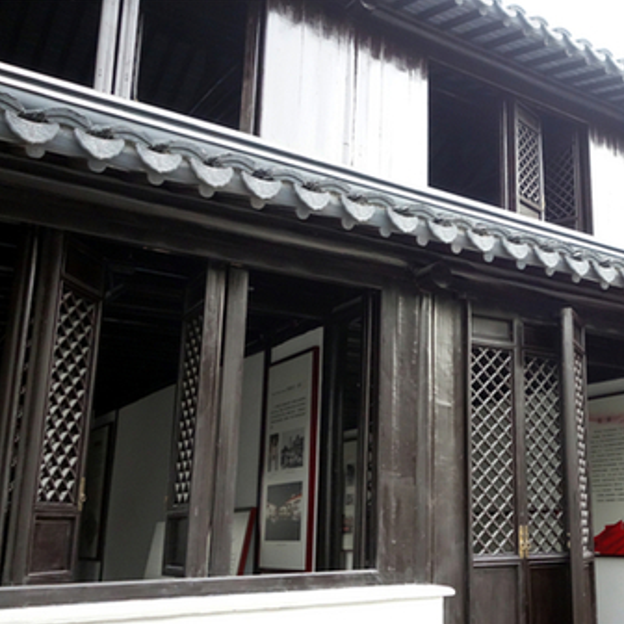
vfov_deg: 46.0
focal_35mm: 36
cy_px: 311
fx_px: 734
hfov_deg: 44.6
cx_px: 463
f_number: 3.5
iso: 1600
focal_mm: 10.4
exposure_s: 1/125
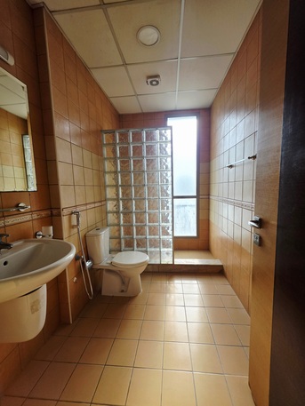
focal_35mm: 13
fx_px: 153
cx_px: 152
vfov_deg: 106.2
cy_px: 203
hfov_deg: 89.9
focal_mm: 2.2
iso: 40
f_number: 1.9
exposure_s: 1/159
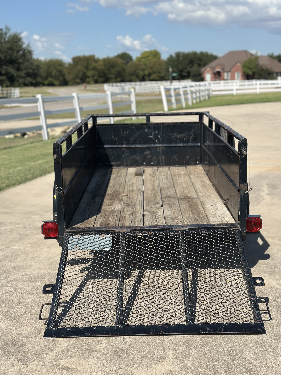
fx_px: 520
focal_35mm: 48
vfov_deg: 39.7
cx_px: 140
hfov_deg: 30.3
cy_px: 188
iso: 100
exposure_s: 1/6623
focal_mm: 6.86
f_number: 1.78
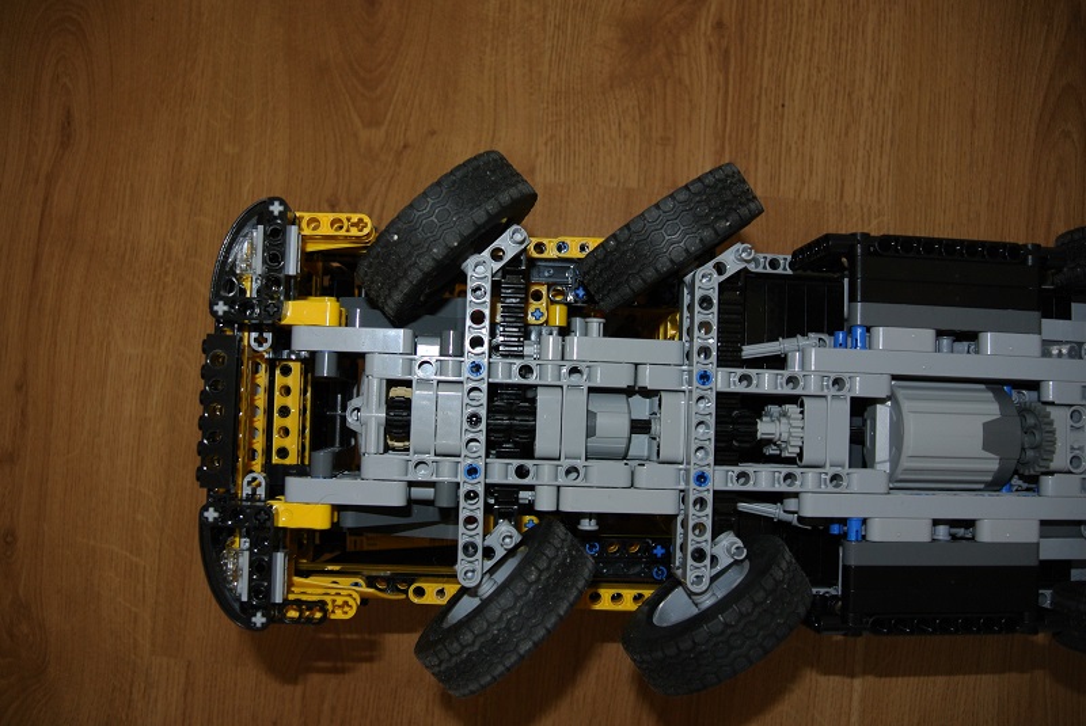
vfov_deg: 45.0
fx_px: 876
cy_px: 363
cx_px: 543
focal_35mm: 29
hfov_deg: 63.6
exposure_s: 1/60
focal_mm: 11
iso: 110
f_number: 3.5
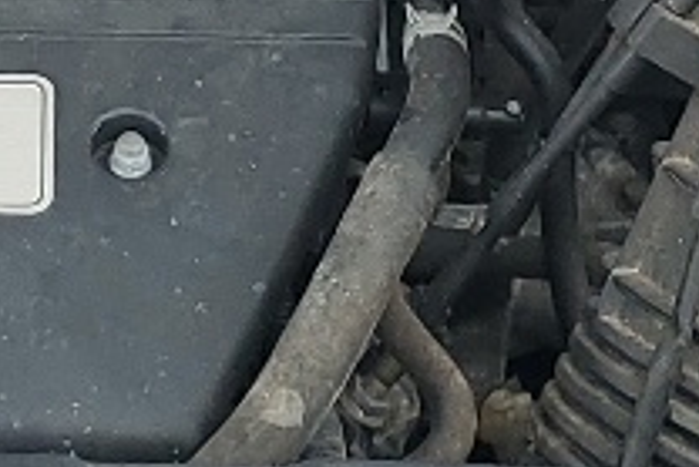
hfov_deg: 9.8
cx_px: 47
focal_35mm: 208
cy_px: -333
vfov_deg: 6.5
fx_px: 4041
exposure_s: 1/833
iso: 50
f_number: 1.5
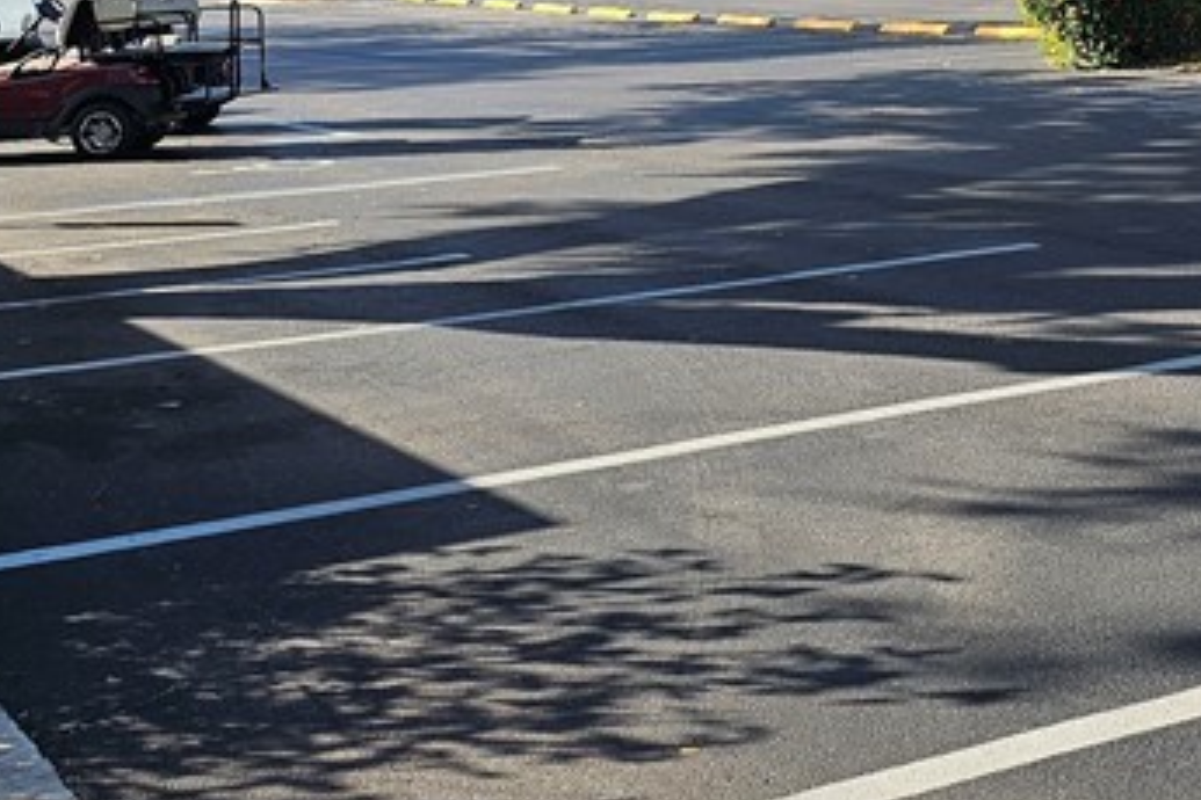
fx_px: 2368
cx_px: 978
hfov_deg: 27.8
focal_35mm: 71
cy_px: -125
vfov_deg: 18.3
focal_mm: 6.3
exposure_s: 1/428
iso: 20
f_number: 1.7
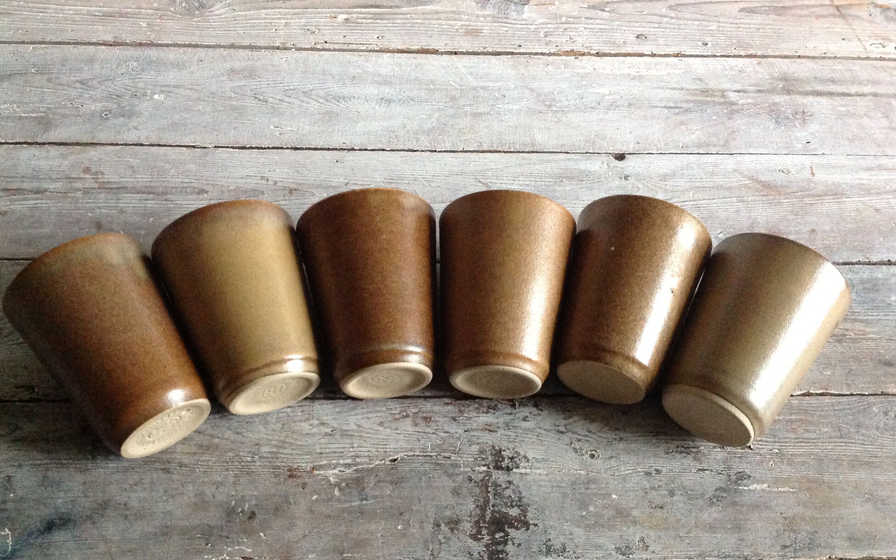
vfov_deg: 33.5
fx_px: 928
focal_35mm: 38
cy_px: 320
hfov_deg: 51.5
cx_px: 443
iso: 500
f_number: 2.4
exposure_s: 1/15
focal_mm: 4.28
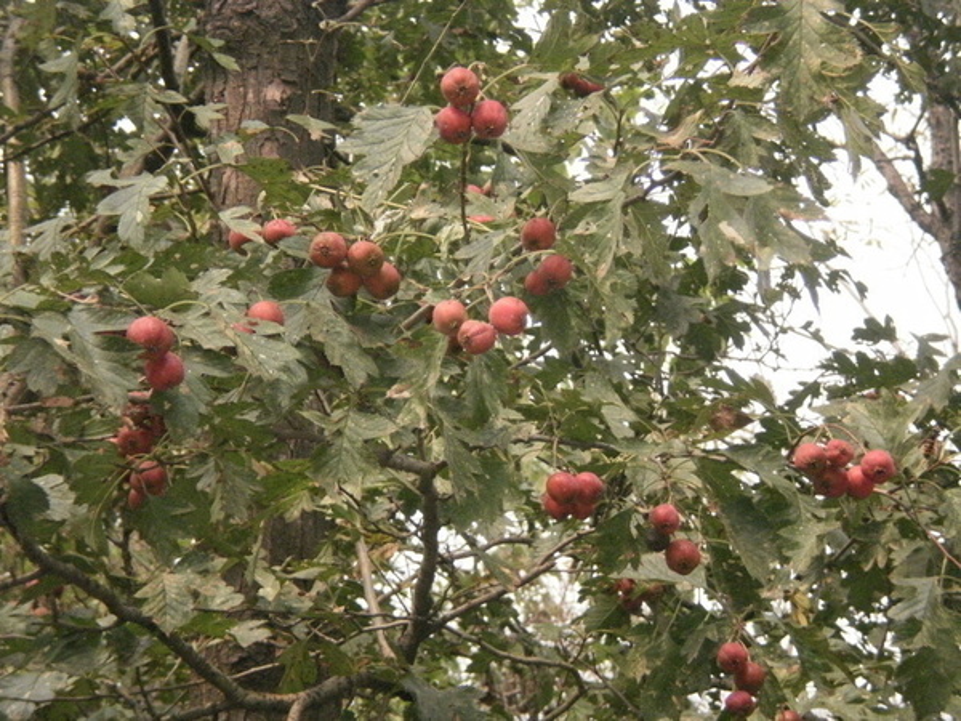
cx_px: 480
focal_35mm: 108
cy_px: 360
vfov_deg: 13.7
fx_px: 2998
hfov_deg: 18.2
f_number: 5.9
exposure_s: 1/250
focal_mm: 18.9
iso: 400
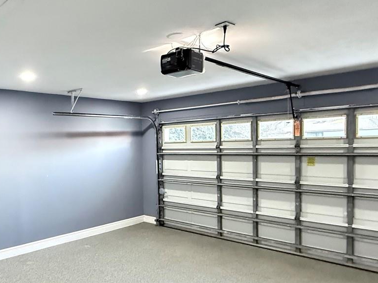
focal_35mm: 29
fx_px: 317
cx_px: 88
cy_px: 158
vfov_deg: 48.1
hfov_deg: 58.0
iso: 1250
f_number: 2.2
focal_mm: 2.22
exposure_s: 1/60
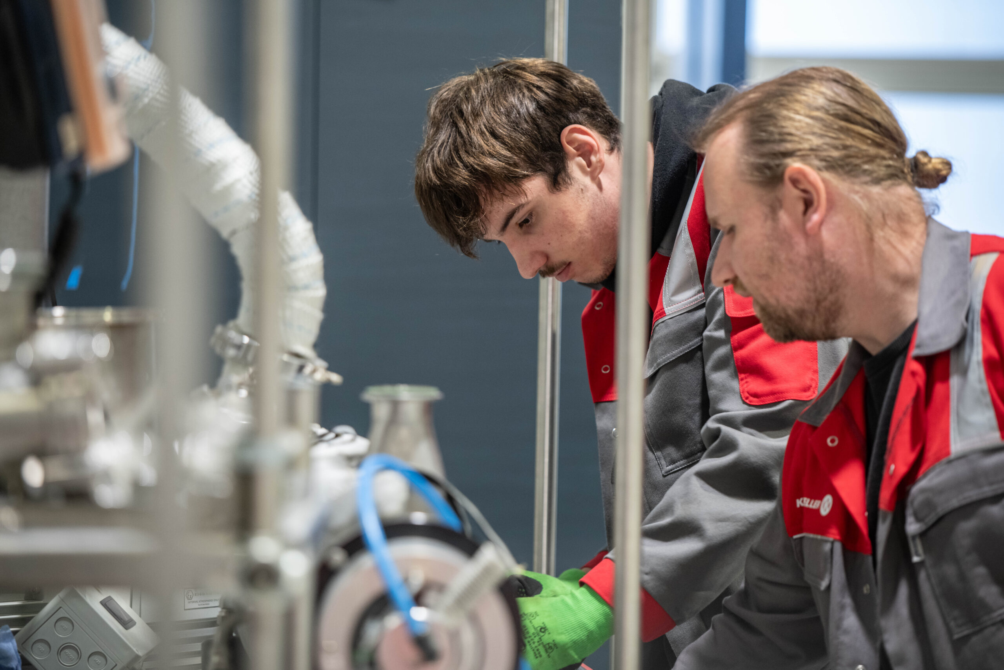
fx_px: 4183
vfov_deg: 9.1
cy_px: 335
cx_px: 502
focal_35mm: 150
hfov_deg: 13.7
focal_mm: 150
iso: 800
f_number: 2.8
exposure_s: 1/160
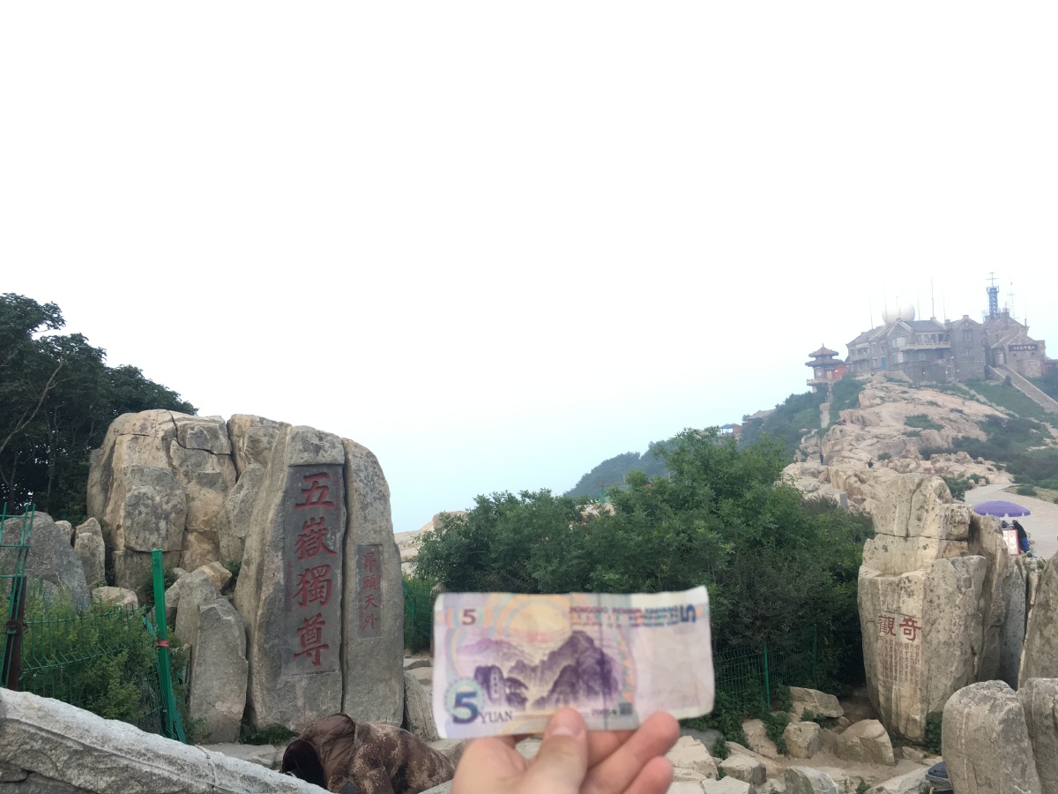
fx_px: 886
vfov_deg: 48.2
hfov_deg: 61.7
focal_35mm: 29
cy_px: 397
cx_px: 529
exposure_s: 1/100
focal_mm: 4.15
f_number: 2.2
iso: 40
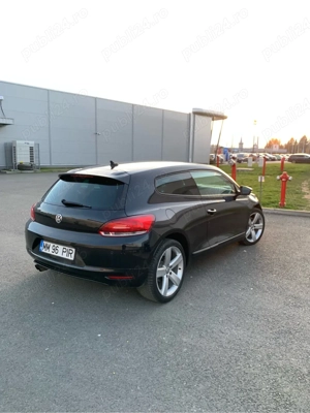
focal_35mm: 26
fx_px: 310
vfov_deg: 67.3
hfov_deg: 53.1
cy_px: 206
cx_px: 155
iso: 125
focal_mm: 4.25
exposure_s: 1/60
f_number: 1.8
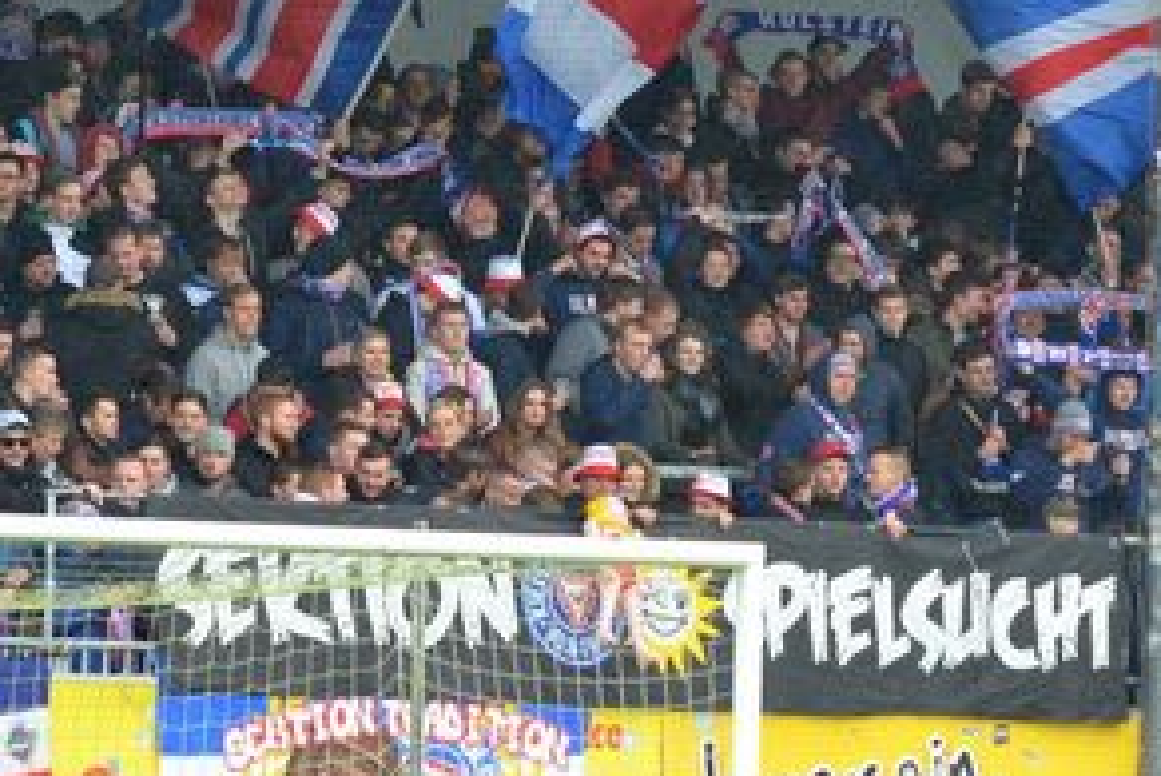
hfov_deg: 5.2
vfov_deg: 3.5
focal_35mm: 395
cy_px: 275
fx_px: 12744
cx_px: 1066
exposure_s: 1/1000
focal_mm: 135
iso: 640
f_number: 4
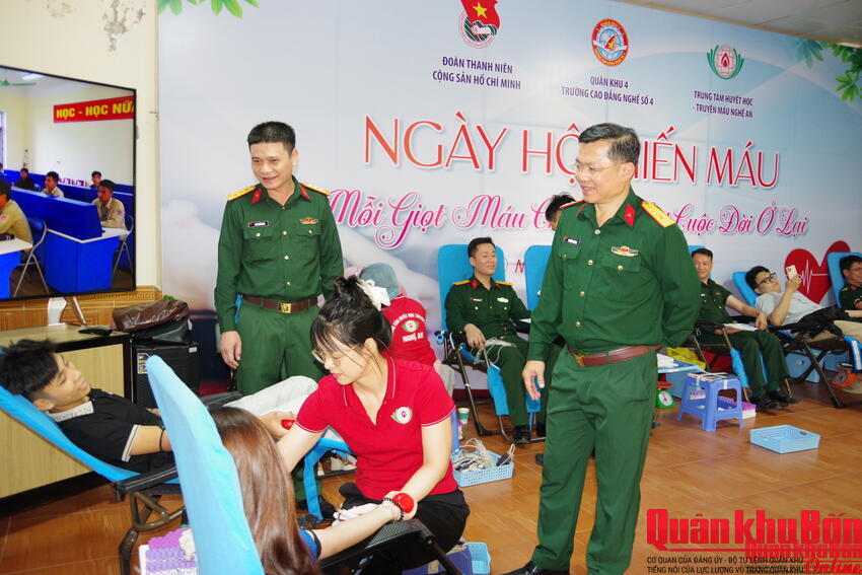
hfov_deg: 60.3
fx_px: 742
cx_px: 431
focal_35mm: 31
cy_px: 288
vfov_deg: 42.3
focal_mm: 21
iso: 800
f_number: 4
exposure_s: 1/60
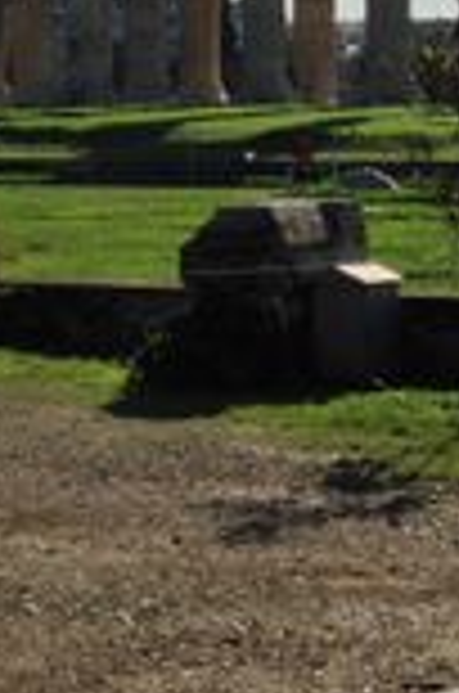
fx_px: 2574
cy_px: -166
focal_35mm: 134
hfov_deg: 10.2
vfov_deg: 14.8
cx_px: 166
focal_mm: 4.12
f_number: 2.4
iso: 50
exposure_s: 1/4184
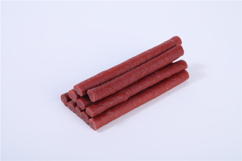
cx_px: 121
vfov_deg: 11.4
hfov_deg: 17.1
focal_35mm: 120
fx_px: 806
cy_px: 80
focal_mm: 120
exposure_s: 1/125
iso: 160
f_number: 11
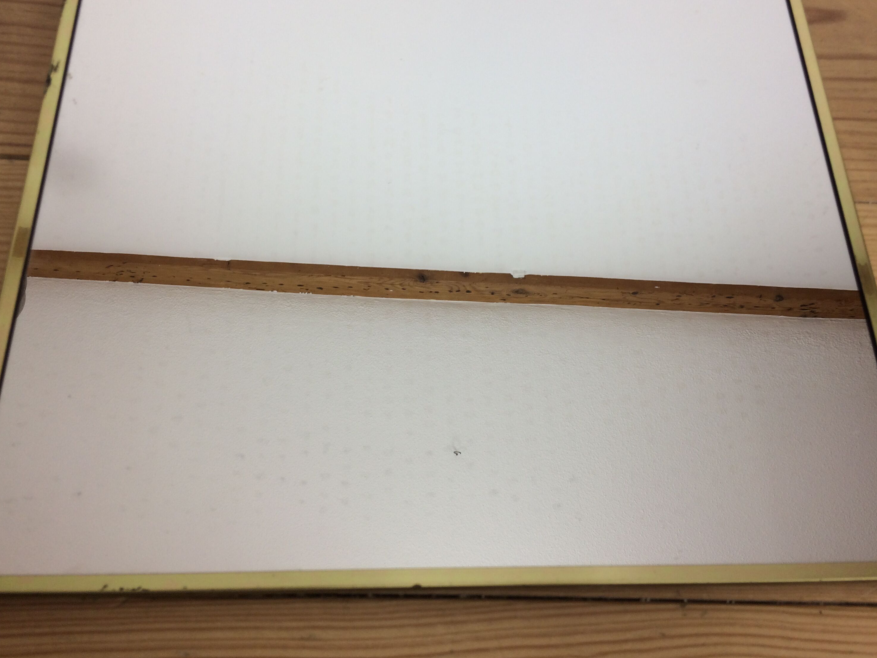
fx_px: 811
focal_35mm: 32
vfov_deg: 44.1
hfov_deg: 56.8
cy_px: 306
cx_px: 451
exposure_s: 1/50
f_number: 2.2
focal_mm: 4.15
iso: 40
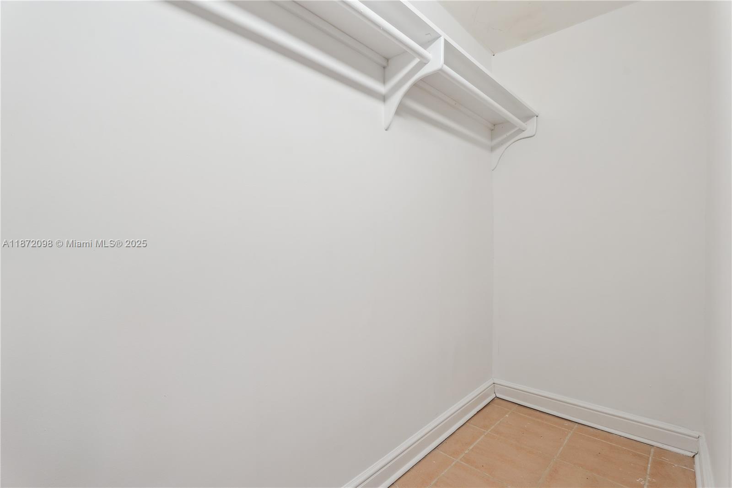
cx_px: 366
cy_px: 244
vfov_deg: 73.7
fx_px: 325
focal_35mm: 16
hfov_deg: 96.7
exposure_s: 1/40
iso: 400
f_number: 8
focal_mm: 16
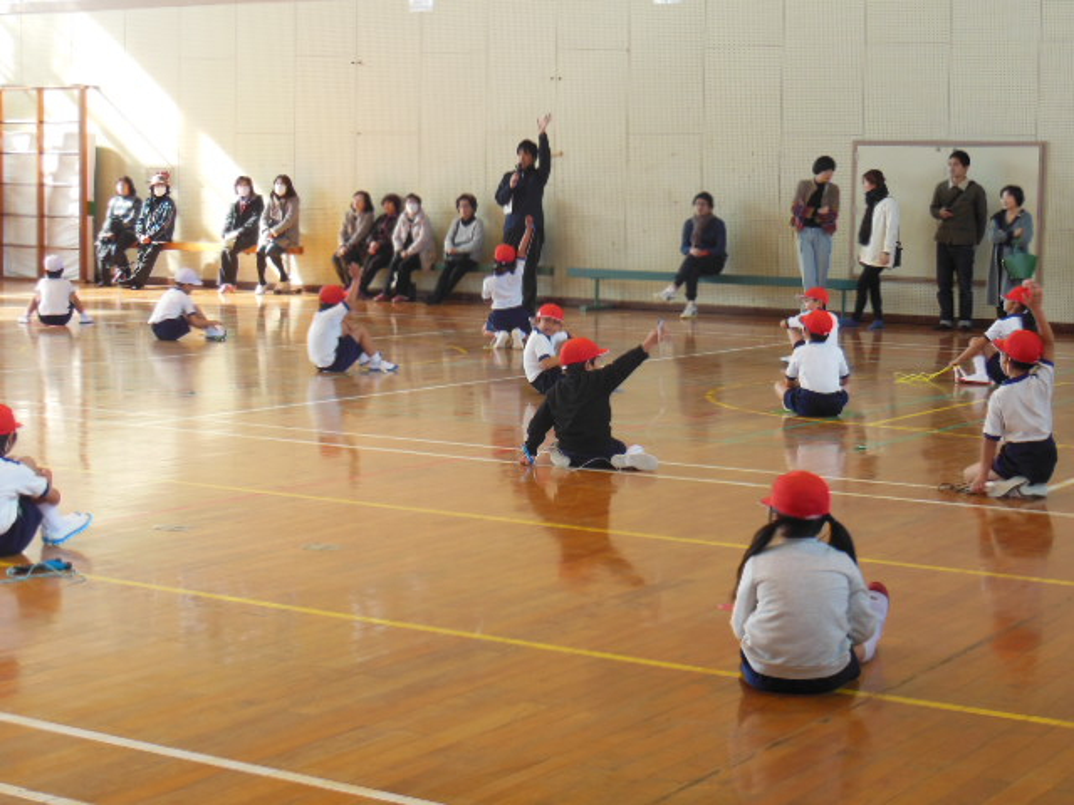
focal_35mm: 70
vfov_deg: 21.0
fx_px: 2172
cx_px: 537
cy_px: 402
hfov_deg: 27.8
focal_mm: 12.4
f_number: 5.2
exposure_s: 1/30
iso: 200
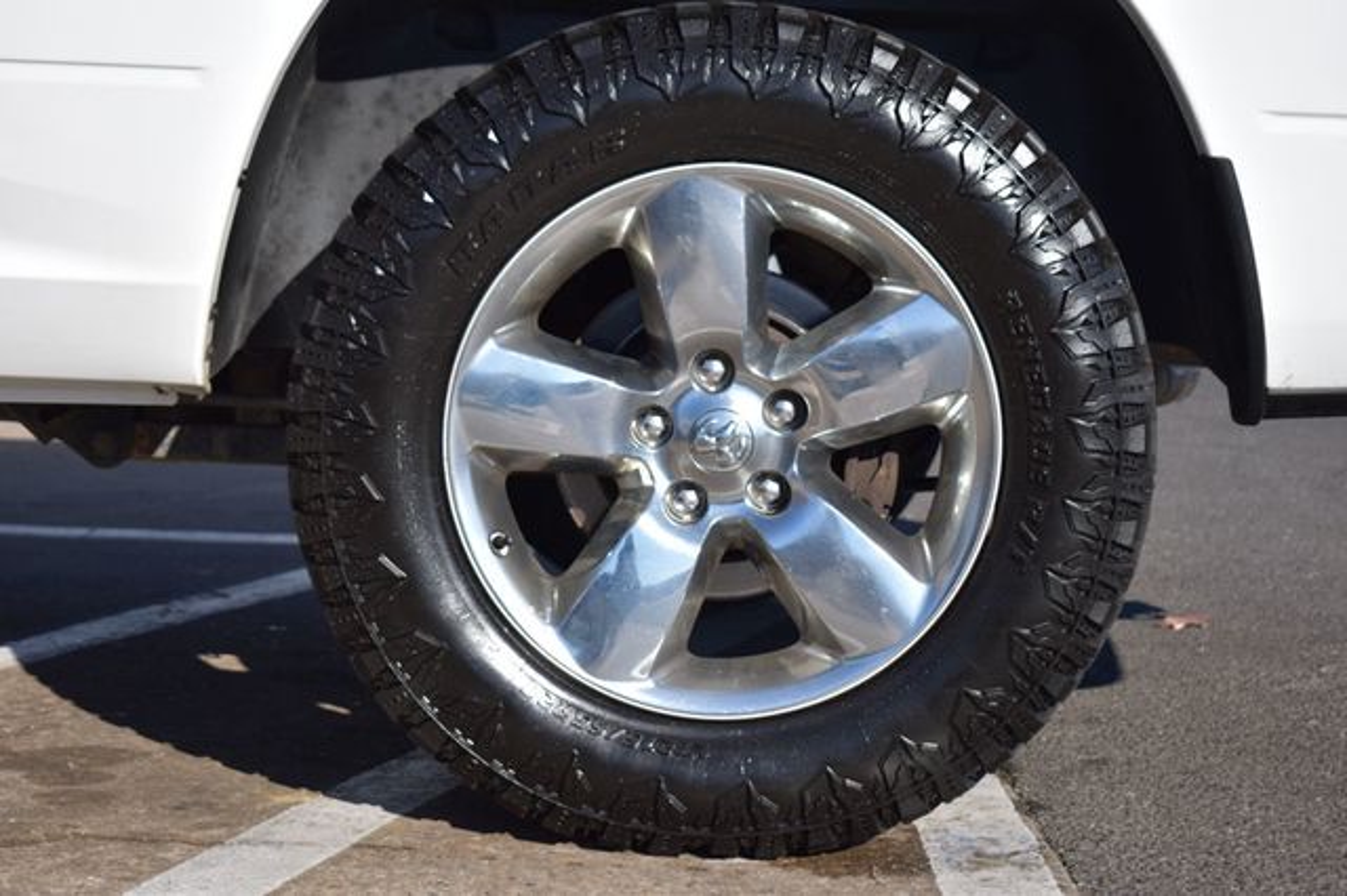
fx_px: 2524
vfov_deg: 20.1
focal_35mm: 68
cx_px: 674
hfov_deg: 29.9
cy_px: 448
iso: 200
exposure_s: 1/1000
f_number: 5
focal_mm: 45
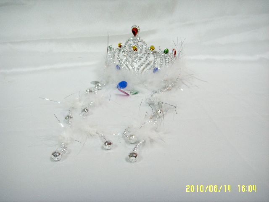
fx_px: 303
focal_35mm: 39
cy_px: 101
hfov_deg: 47.9
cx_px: 134
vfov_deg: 36.8
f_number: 3.5
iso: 110
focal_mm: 6.6
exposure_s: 1/45
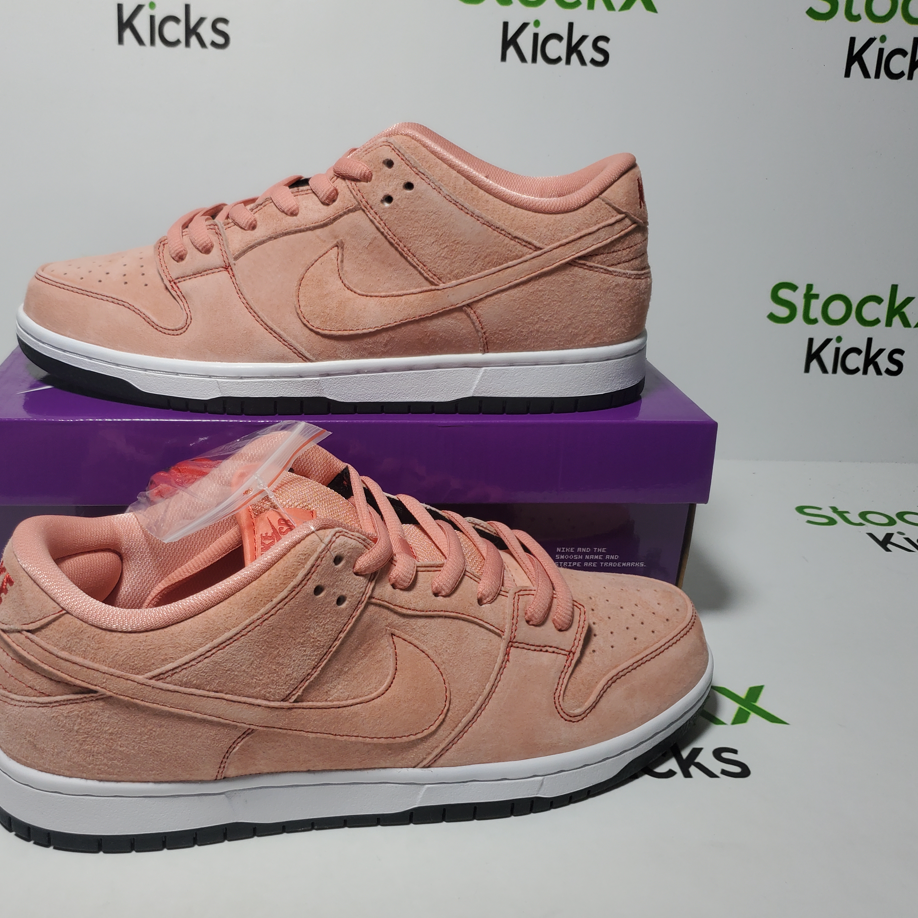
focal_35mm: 31
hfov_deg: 52.3
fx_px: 930
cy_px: 457
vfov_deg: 52.5
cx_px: 393
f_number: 1.5
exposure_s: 1/551
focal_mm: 4.3
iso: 50
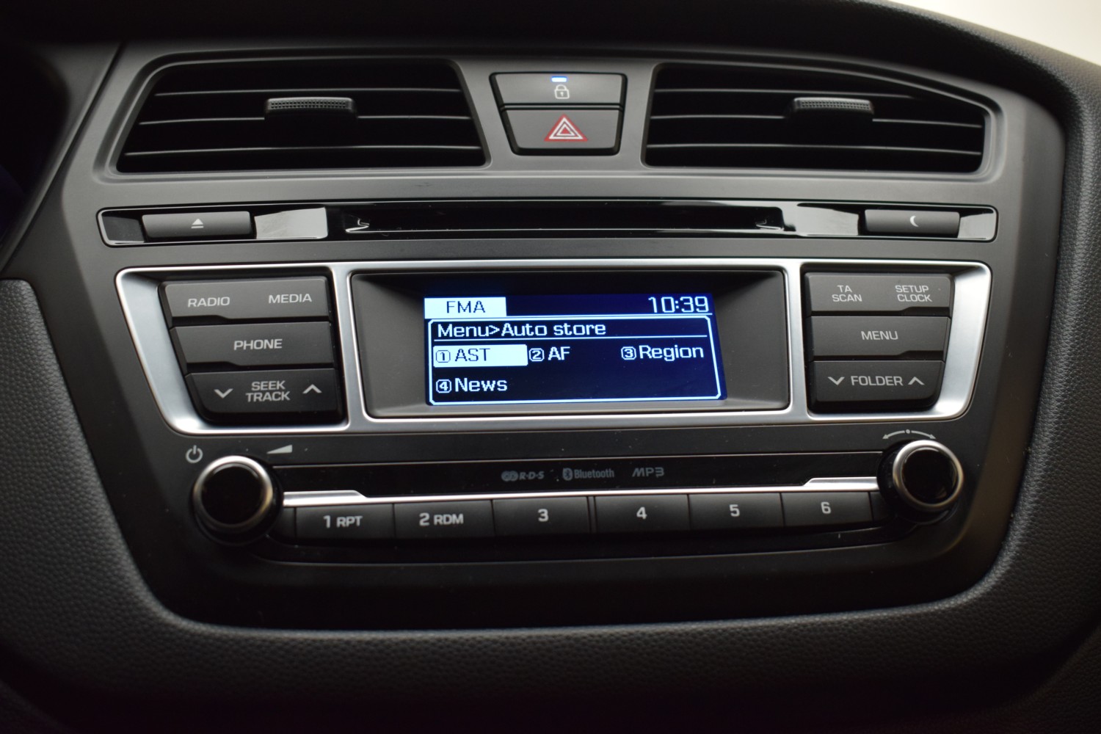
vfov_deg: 34.2
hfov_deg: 49.6
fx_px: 1193
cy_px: 367
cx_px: 550
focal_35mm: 39
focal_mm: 26
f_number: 4
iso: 1100
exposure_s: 1/60
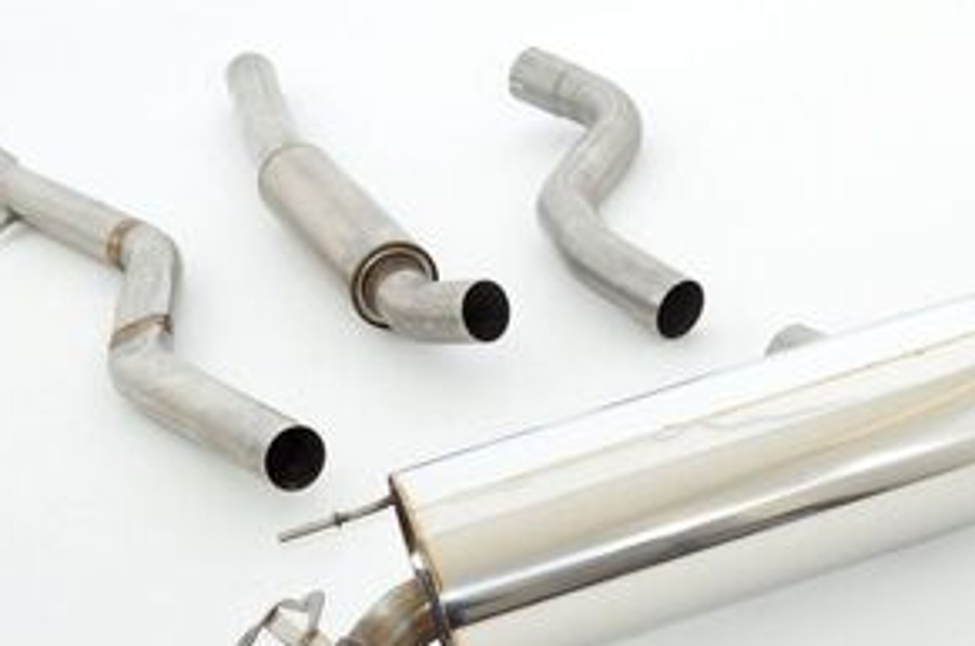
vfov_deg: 17.9
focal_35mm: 75
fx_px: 2024
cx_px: 637
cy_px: 544
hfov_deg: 27.0
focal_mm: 29
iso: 200
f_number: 10
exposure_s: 1/200
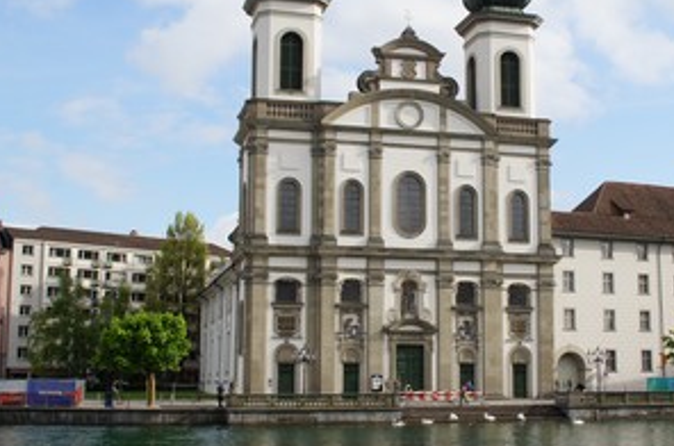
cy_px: 210
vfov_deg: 24.1
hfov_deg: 35.5
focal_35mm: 56
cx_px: 428
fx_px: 1046
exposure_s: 1/100
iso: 100
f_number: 11
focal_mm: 24
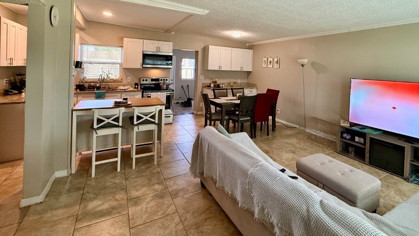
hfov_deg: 92.4
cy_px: 69
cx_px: 230
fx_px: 200
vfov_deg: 58.8
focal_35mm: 18
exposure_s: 1/120
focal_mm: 2.22
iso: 400
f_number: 2.2
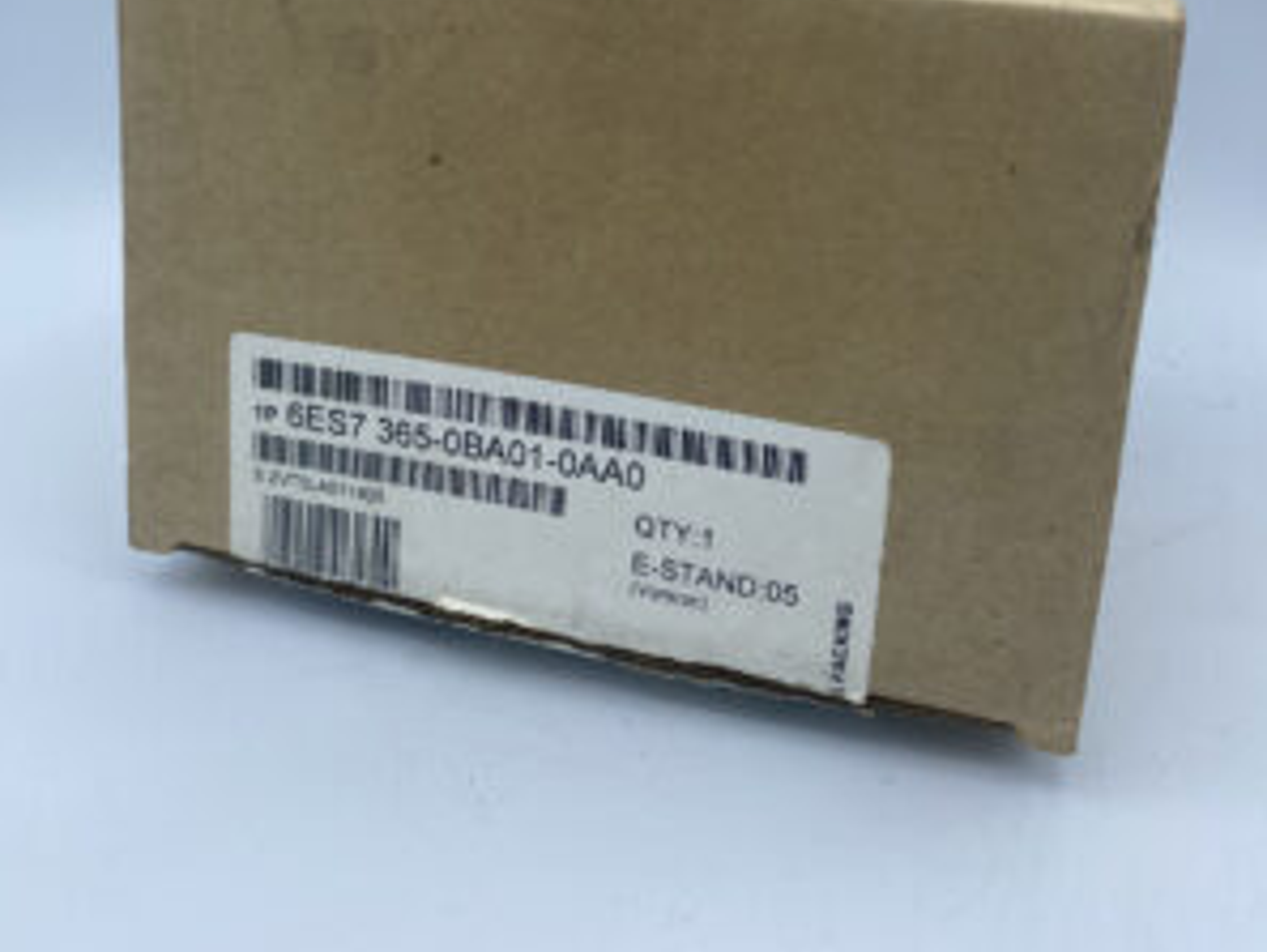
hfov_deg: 52.6
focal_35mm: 35
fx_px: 1282
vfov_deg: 38.9
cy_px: 171
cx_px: 631
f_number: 1.8
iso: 32
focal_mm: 4.25
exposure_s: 1/927
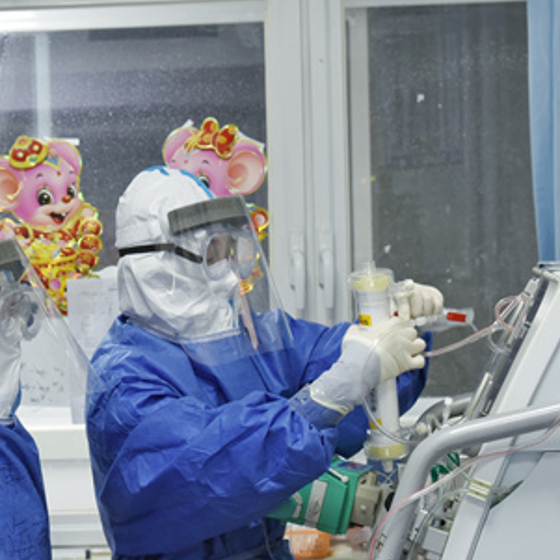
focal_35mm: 87
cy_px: 367
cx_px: 79
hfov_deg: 19.6
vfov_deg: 19.9
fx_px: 1592
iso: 1600
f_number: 5.6
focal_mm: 50
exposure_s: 1/50
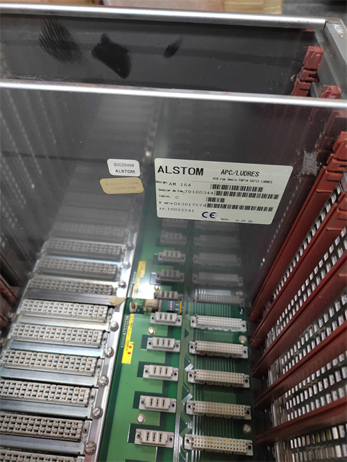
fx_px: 307
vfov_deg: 73.9
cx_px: 174
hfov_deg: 58.9
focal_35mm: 23
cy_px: 231
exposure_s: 1/60
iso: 3784
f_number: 1.9
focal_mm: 5.52
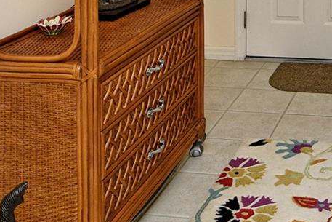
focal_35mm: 63
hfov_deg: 30.0
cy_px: -127
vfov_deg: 18.6
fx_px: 581
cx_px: 320
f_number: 7.1
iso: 640
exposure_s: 1/250
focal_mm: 12
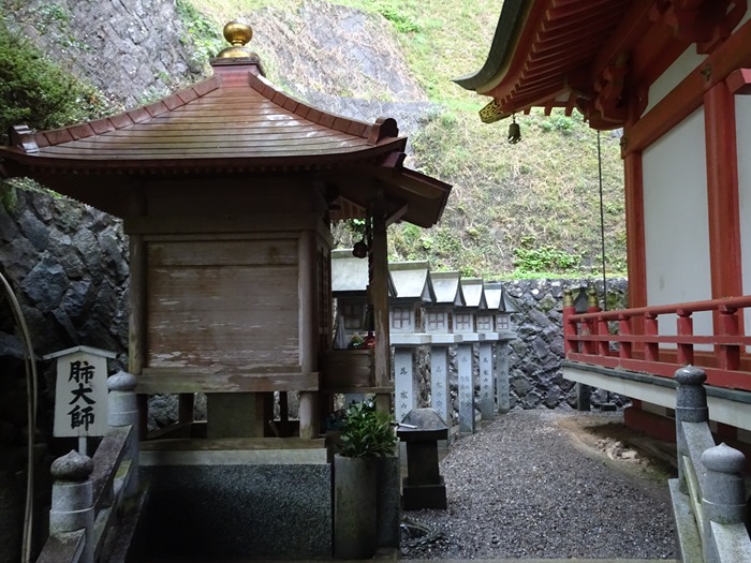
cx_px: 376
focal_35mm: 34
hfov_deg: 54.0
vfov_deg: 41.8
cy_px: 282
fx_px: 738
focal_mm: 5.79
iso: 640
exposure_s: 1/40
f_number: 4
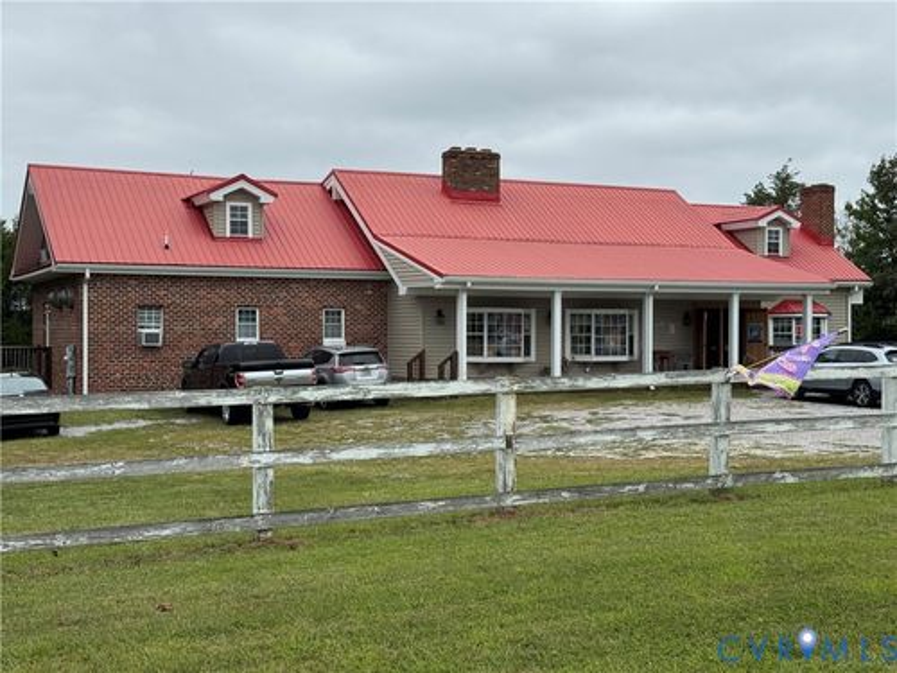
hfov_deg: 39.7
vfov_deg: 30.3
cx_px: 448
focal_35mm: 48
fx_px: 1244
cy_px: 336
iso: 64
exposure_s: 1/3817
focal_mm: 6.76
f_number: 1.78
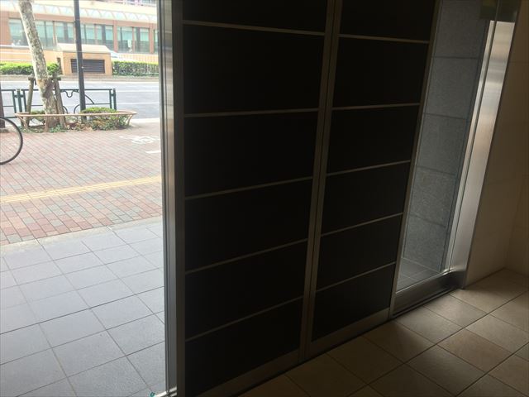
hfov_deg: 61.7
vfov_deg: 48.2
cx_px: 264
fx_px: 443
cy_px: 198
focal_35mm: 29
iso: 40
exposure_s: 1/120
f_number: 2.2
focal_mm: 4.15
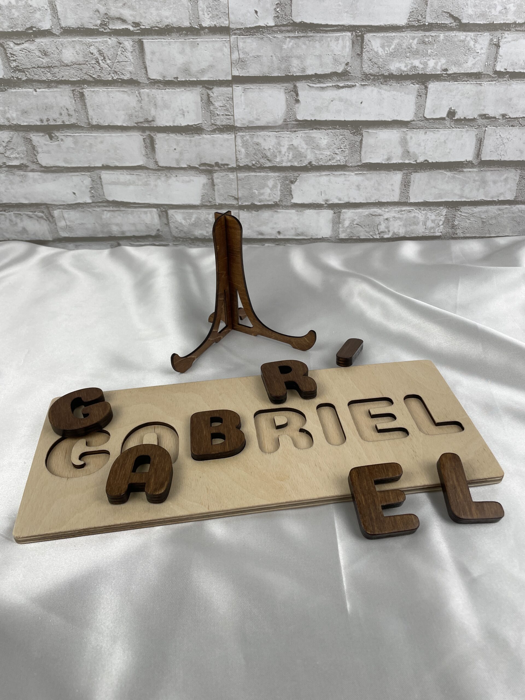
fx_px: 526
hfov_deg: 53.1
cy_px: 350
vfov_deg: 67.3
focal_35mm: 26
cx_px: 262
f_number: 1.6
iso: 32
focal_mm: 4.2
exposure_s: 1/427
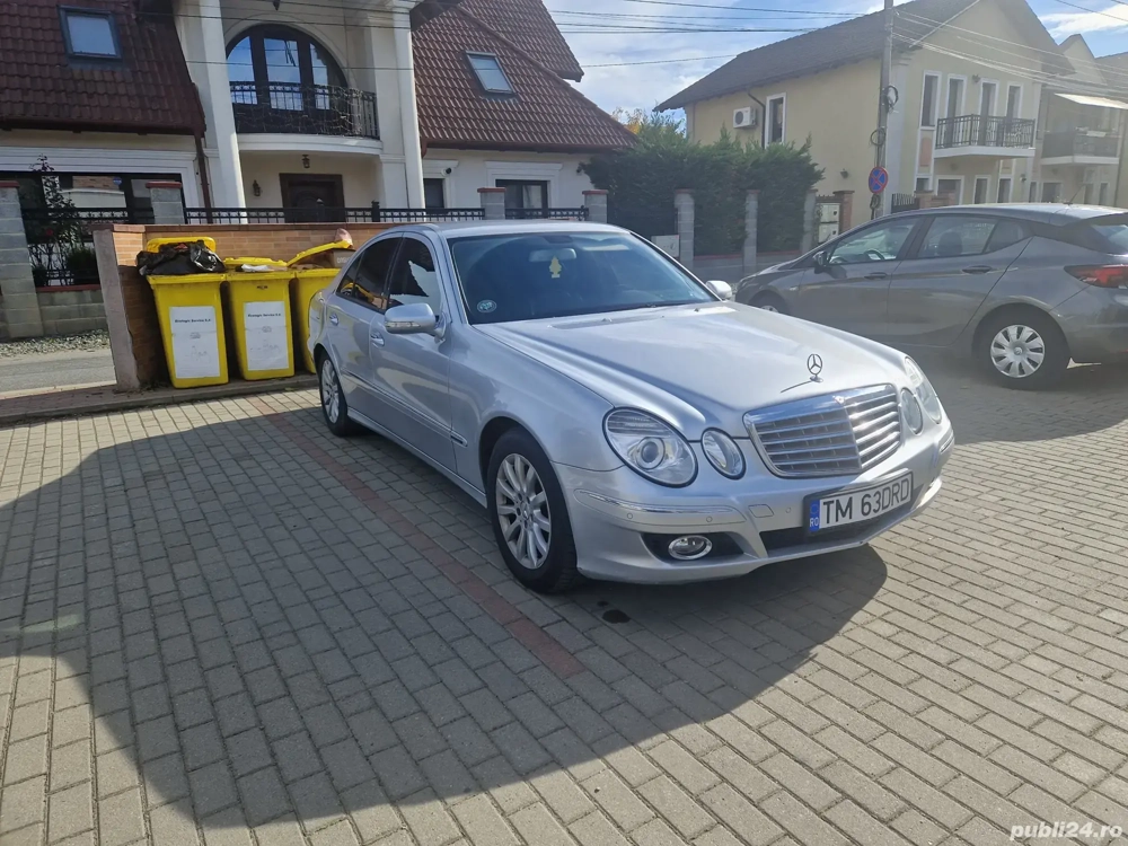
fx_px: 749
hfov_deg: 73.9
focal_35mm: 23
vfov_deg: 58.9
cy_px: 423
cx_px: 564
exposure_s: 1/1144
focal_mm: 5.4
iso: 50
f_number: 1.8
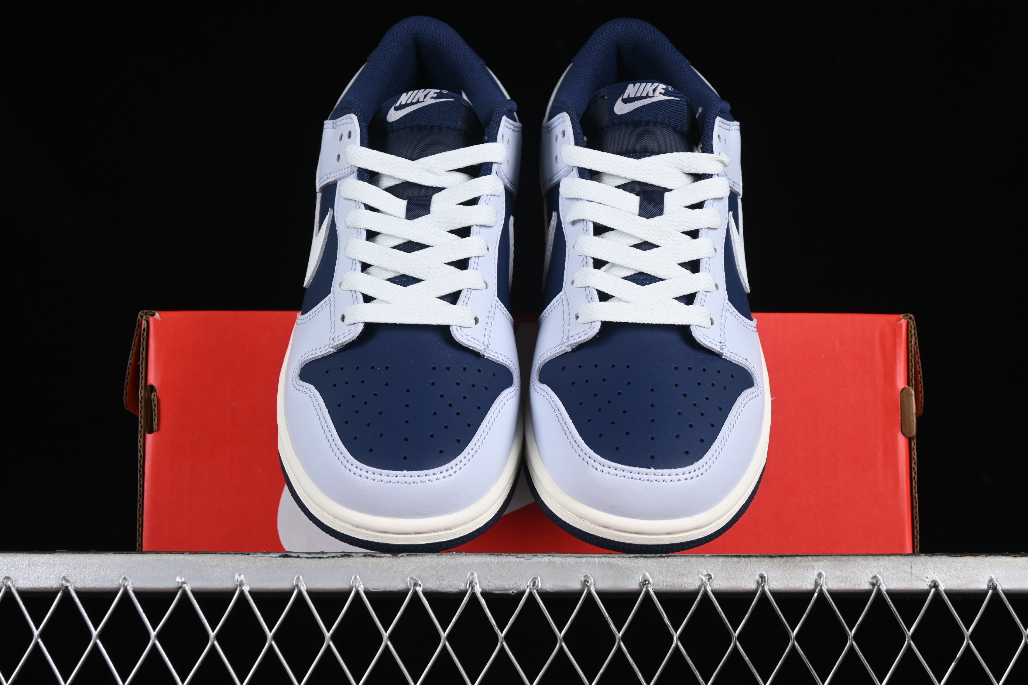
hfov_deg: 27.0
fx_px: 2141
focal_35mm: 75
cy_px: 342
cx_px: 514
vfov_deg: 18.2
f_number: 7.1
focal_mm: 50
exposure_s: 1/60
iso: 160
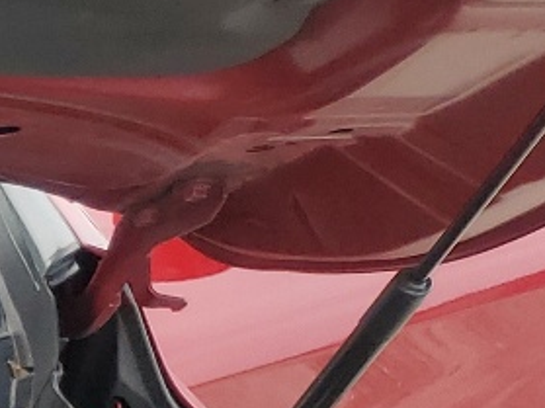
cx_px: -1004
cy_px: 992
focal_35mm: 149
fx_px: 2345
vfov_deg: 9.0
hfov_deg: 10.3
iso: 50
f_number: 1.5
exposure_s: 1/385
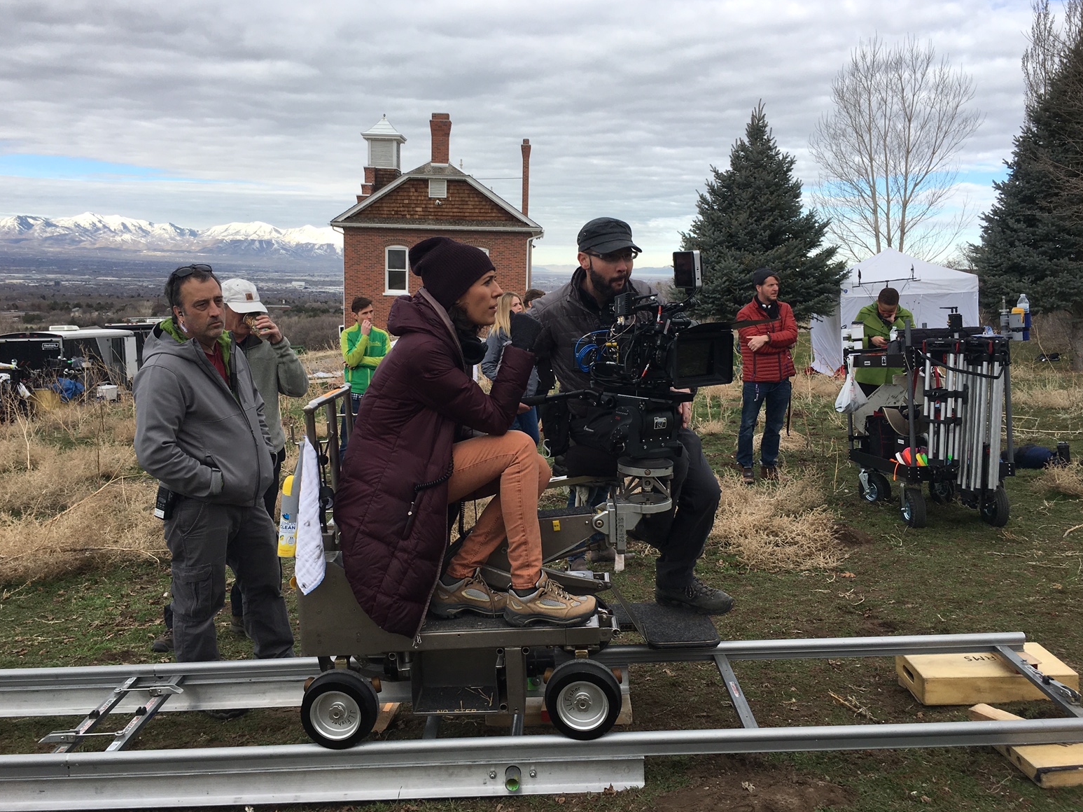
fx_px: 939
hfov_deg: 60.0
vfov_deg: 46.8
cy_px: 395
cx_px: 533
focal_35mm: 30
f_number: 2.2
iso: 25
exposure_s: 1/927
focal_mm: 4.15
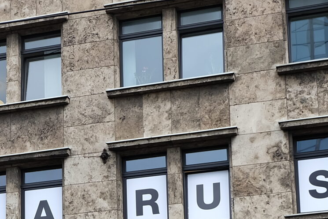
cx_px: 63
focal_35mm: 110
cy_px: 315
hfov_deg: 18.4
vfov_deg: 12.0
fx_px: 1002
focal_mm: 21.1
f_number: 5
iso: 200
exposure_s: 1/125
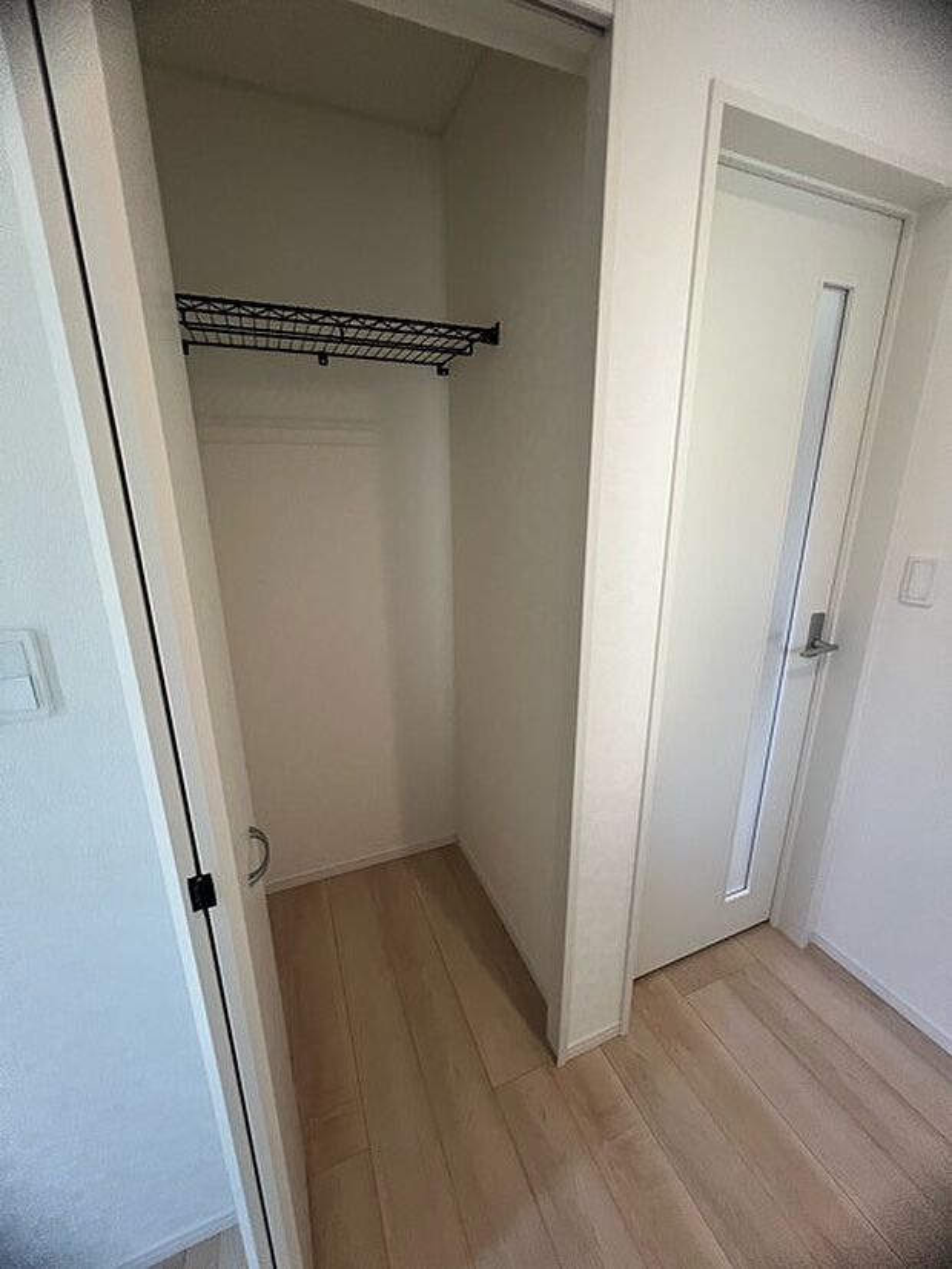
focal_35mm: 13
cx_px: 476
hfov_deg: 89.9
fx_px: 476
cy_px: 634
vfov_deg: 106.2
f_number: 1.8
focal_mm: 1.57
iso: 200
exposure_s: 1/99
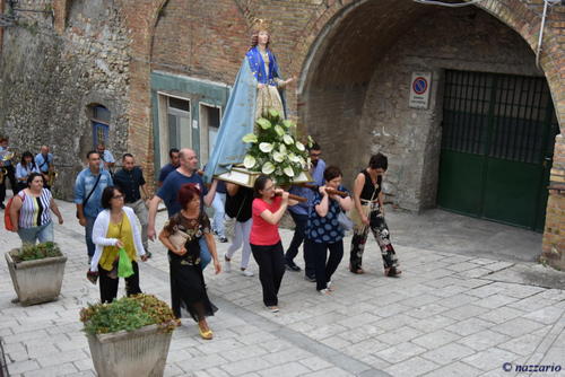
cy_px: 188
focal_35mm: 44
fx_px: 683
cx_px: 282
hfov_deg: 44.9
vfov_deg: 30.9
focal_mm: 29
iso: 320
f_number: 4
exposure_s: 1/250
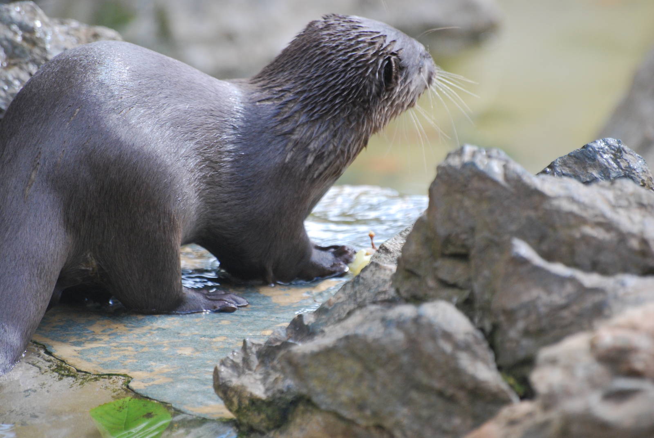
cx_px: 327
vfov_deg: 3.1
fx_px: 8185
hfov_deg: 4.6
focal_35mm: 450
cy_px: 219
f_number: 5.6
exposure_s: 1/500
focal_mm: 300
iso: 720
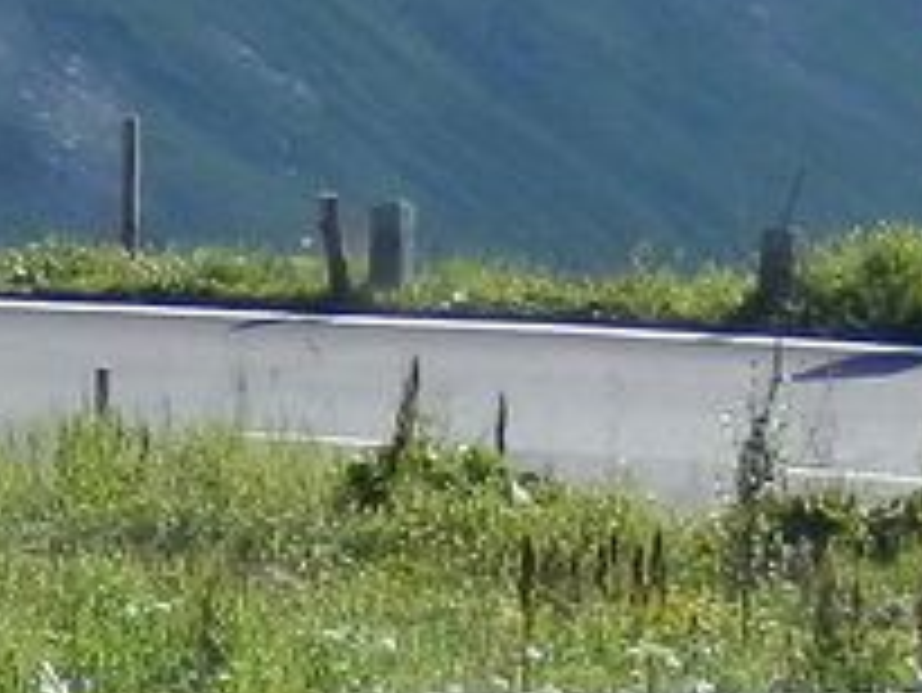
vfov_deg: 4.2
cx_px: -670
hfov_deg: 5.6
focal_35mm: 351
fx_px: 9354
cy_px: 68
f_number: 3.8
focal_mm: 8
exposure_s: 1/400
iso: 80
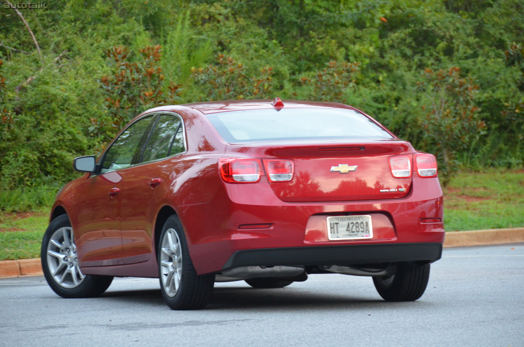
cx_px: 262
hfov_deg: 10.2
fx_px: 2941
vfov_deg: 6.8
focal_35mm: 202
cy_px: 174
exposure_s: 1/60
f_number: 5.6
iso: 1600
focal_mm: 135
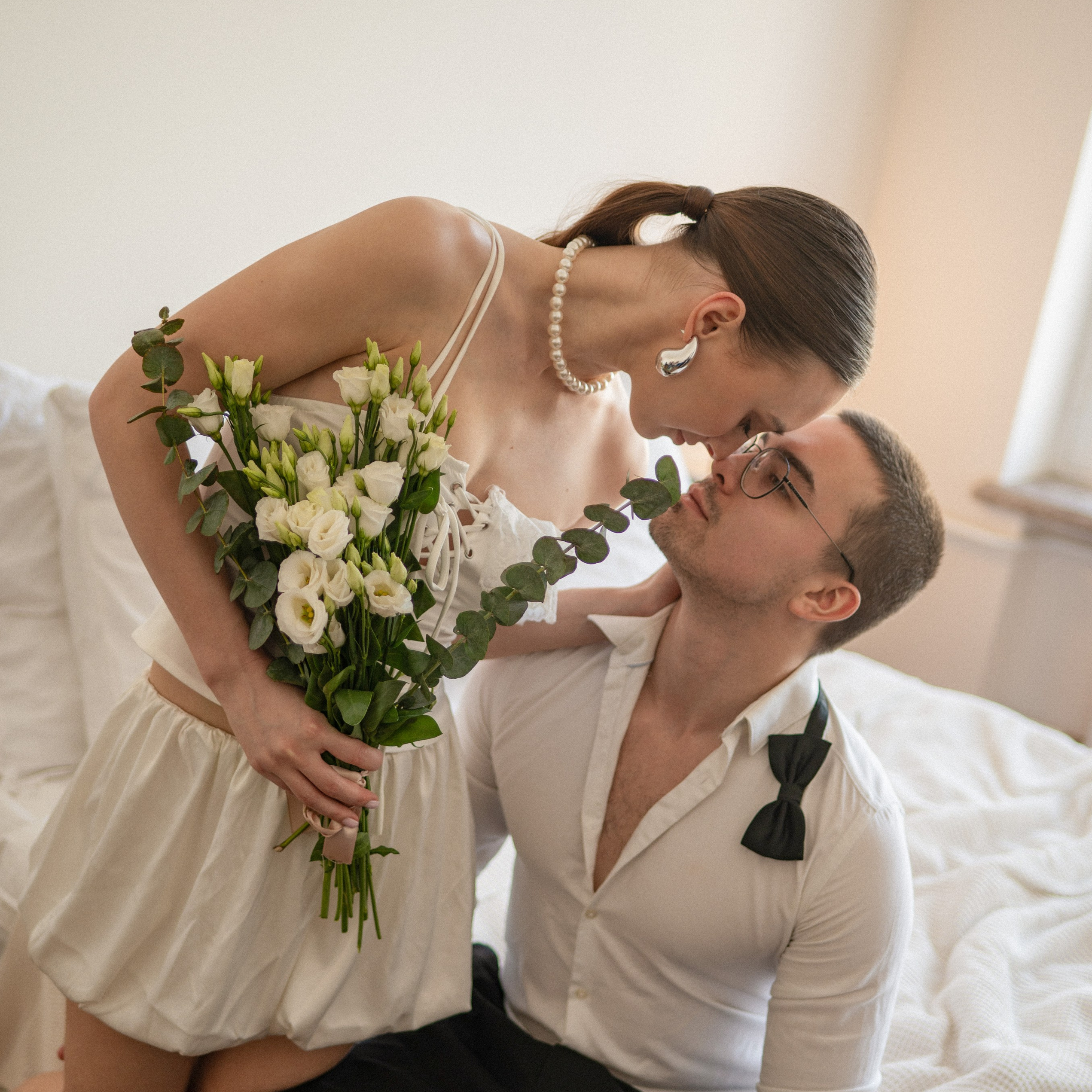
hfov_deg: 37.6
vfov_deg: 37.4
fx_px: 1606
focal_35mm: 45
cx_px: 549
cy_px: 662
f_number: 1.8
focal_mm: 35
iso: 160
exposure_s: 1/160
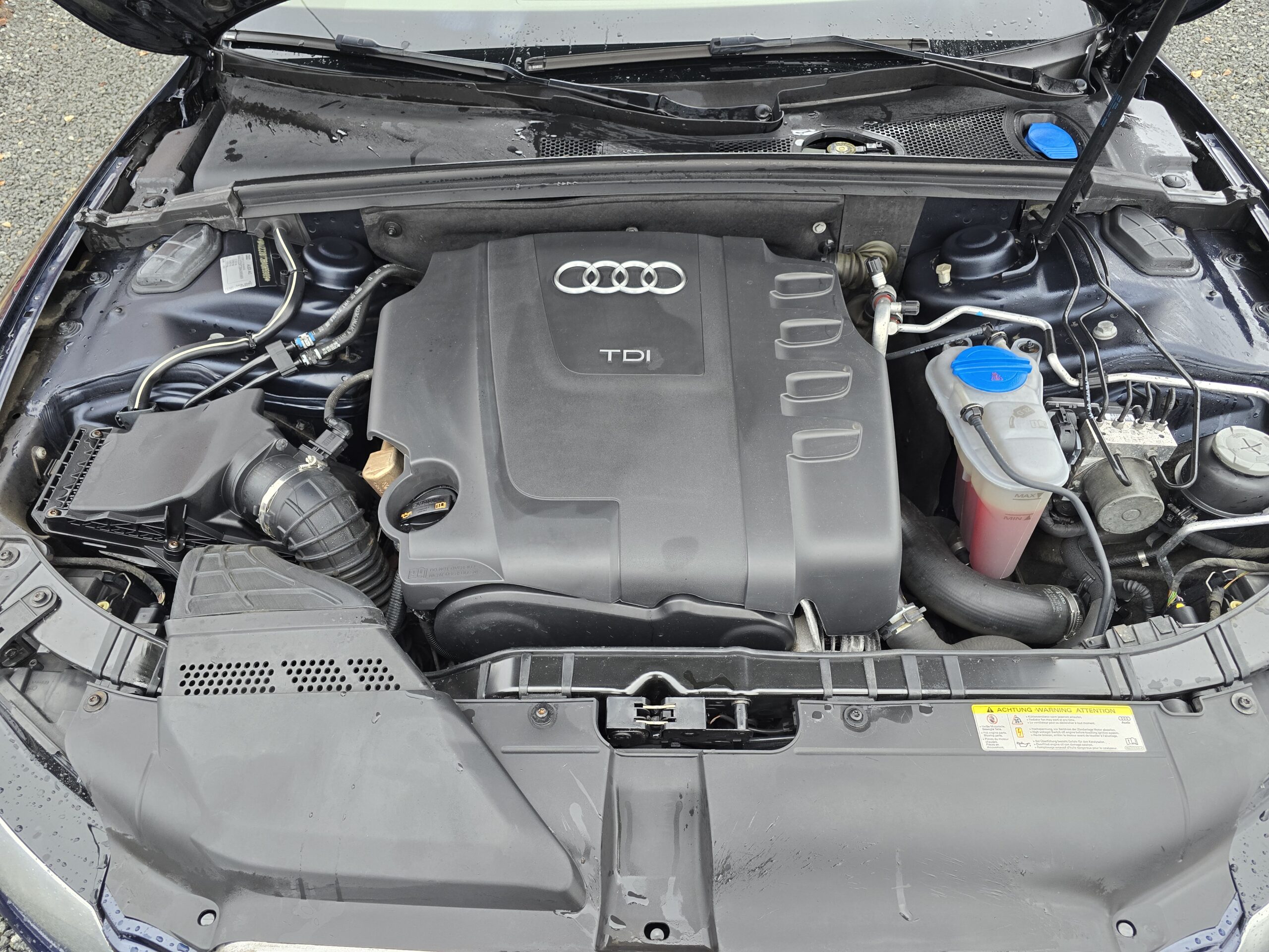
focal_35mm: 23
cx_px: 634
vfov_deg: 58.9
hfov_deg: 73.9
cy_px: 476
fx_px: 843
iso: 125
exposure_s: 1/180
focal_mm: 6.3
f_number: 1.7
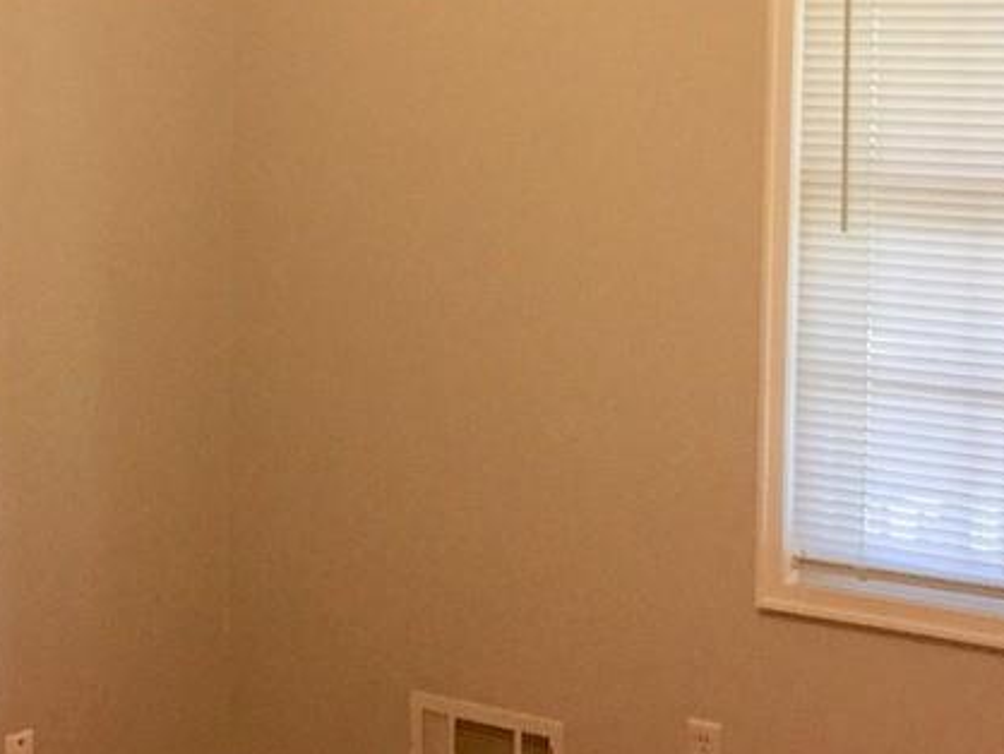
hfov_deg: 27.3
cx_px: 406
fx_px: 2060
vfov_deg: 20.6
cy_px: 204
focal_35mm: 71
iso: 160
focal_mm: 4.15
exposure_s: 1/30
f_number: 2.2
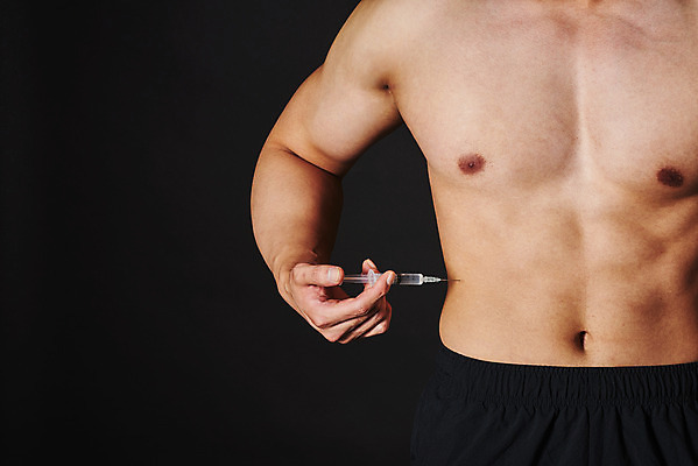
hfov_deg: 19.4
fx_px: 2037
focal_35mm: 105
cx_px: 349
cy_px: 233
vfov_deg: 13.1
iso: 100
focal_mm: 105
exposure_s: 1/125
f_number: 22
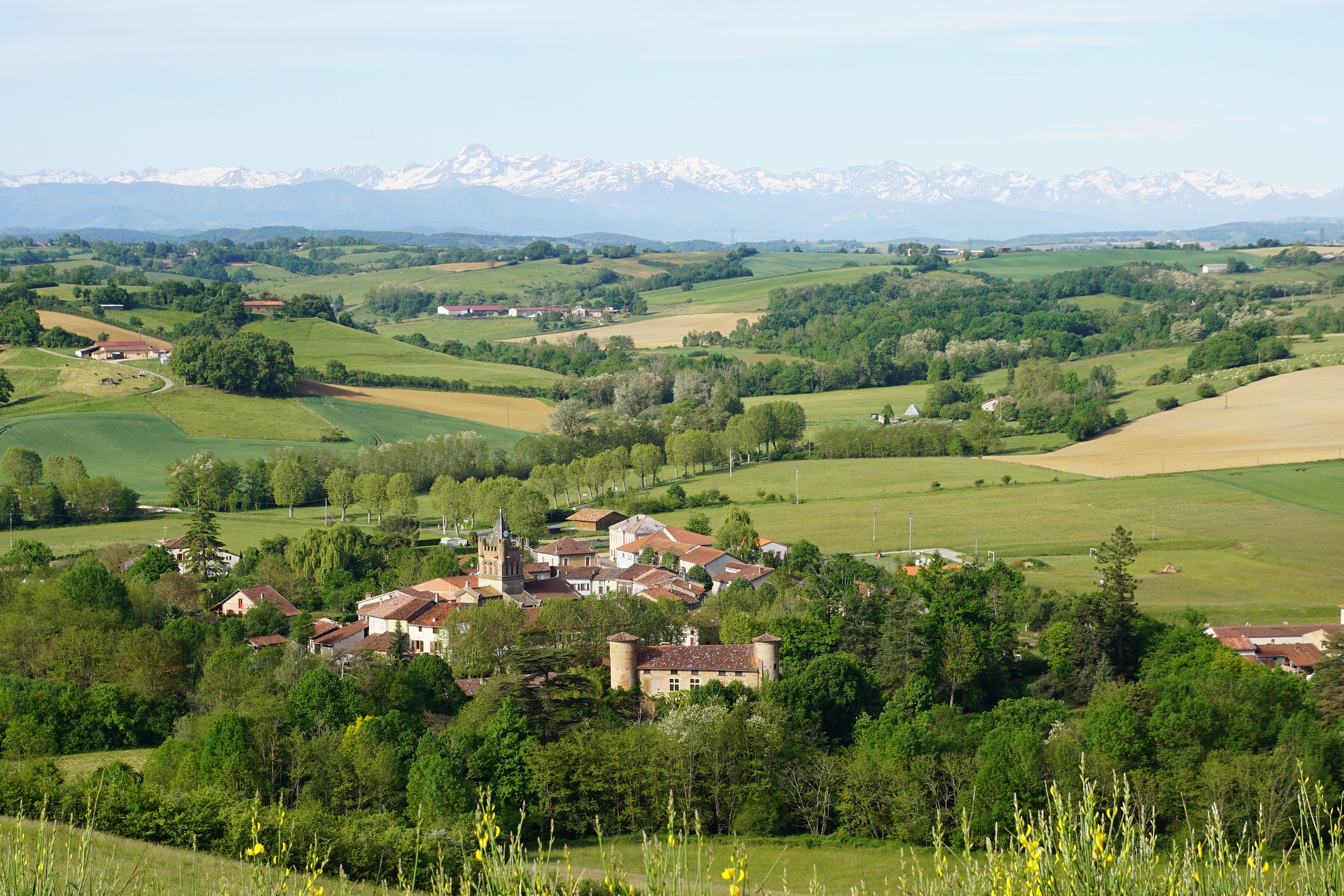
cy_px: 509
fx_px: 2487
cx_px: 592
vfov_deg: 20.4
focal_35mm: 67
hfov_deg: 30.2
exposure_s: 1/125
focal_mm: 35
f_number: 9
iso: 100
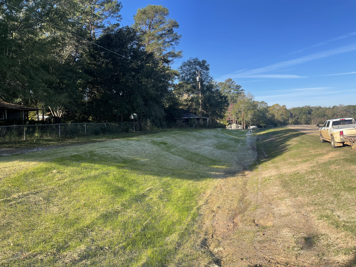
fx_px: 267
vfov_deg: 53.1
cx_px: 178
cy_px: 134
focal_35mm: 26
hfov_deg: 67.3
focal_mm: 5.1
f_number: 1.6
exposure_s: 1/1456
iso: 32
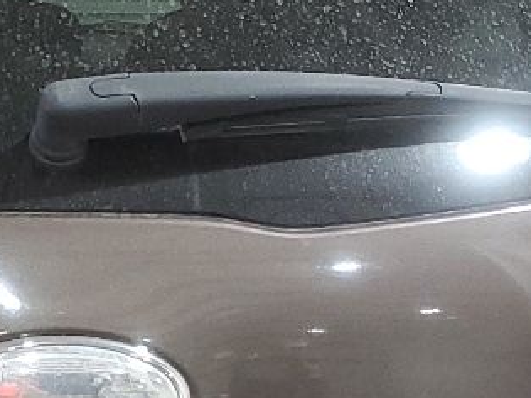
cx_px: -12
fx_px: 2024
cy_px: 482
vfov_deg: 11.0
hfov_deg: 14.7
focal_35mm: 132
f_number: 1.5
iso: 112
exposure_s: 1/60.2
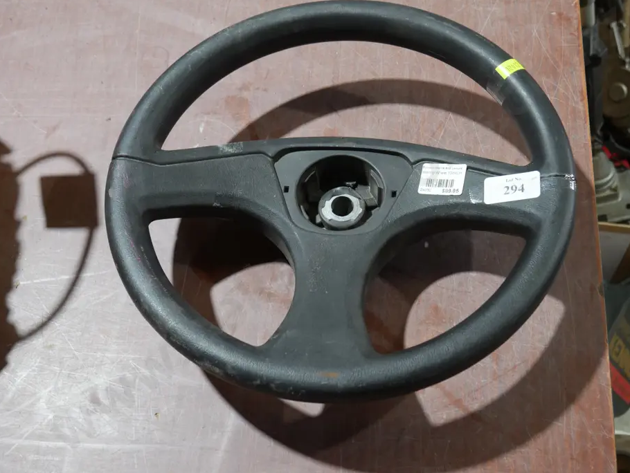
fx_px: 820
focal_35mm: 45
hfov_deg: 42.0
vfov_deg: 32.2
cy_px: 231
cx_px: 340
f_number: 4.5
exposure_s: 1/60
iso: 800
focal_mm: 20
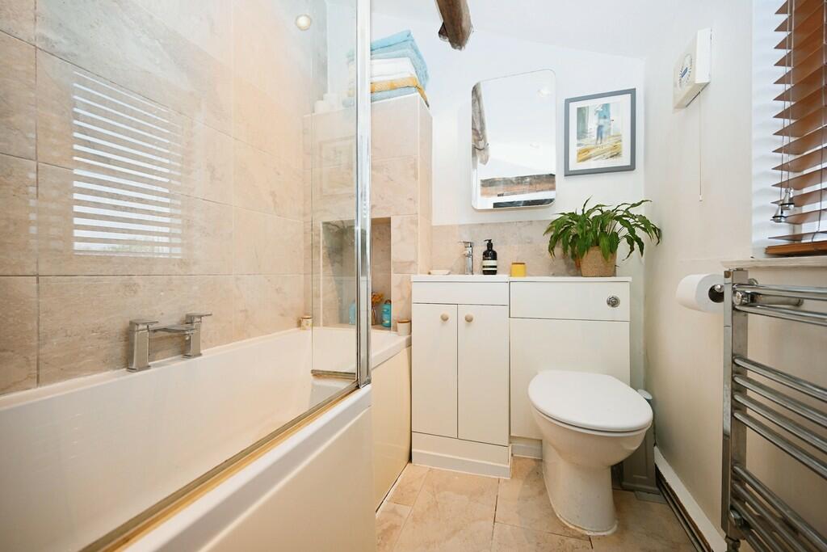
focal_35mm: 14
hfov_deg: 104.2
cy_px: 276
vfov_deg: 81.2
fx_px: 322
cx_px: 414
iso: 560
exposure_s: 1/60
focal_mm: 14
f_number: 4
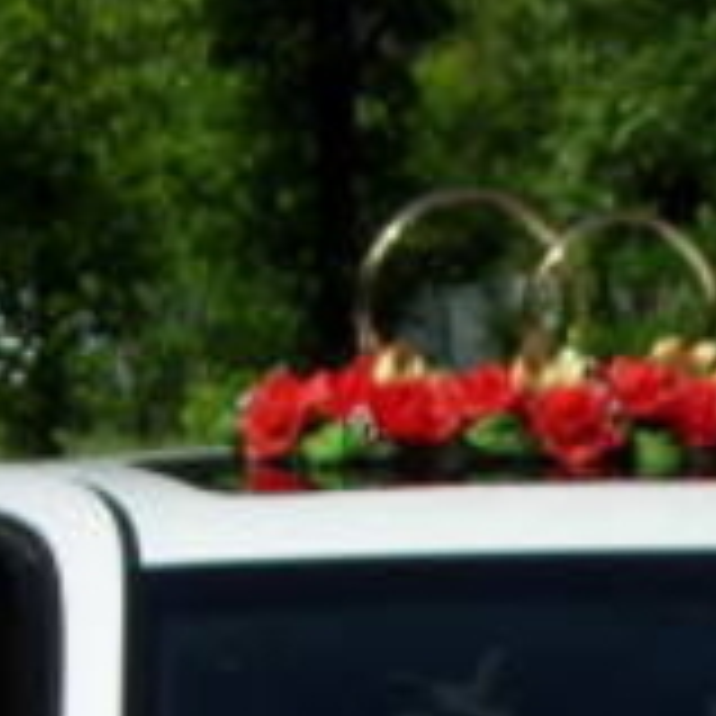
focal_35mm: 337
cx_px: 928
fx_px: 7886
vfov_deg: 5.1
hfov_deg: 5.2
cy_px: 1301
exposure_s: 1/1000
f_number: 4.4
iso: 80
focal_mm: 13.7
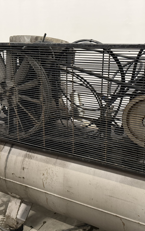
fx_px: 215
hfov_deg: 37.0
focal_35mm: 34
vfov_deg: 56.7
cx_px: 94
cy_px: 116
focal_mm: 6.76
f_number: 1.78
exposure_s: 1/33
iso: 640
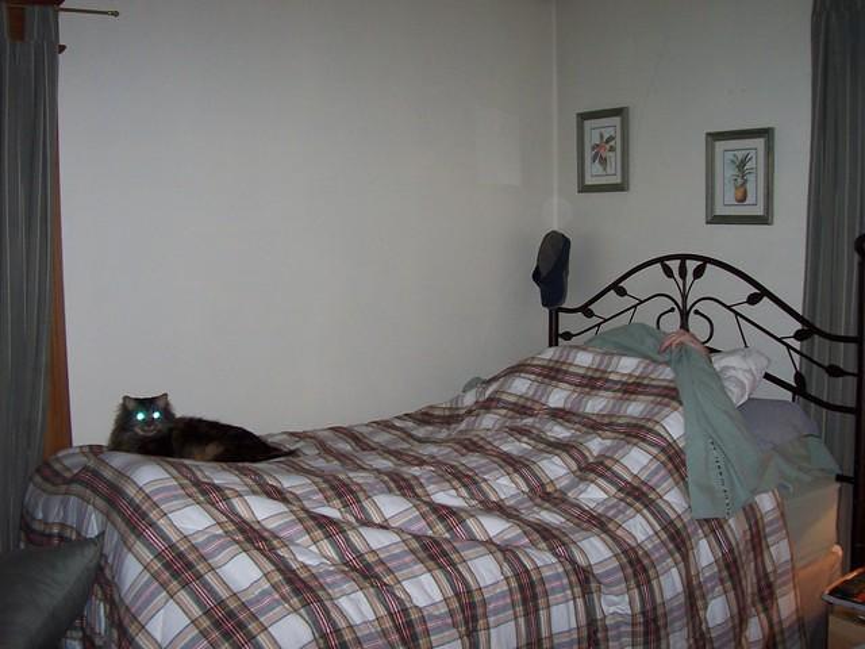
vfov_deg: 38.7
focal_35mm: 37
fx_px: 925
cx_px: 432
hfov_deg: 50.1
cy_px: 324
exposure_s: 1/60
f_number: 2.8
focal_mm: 5.6
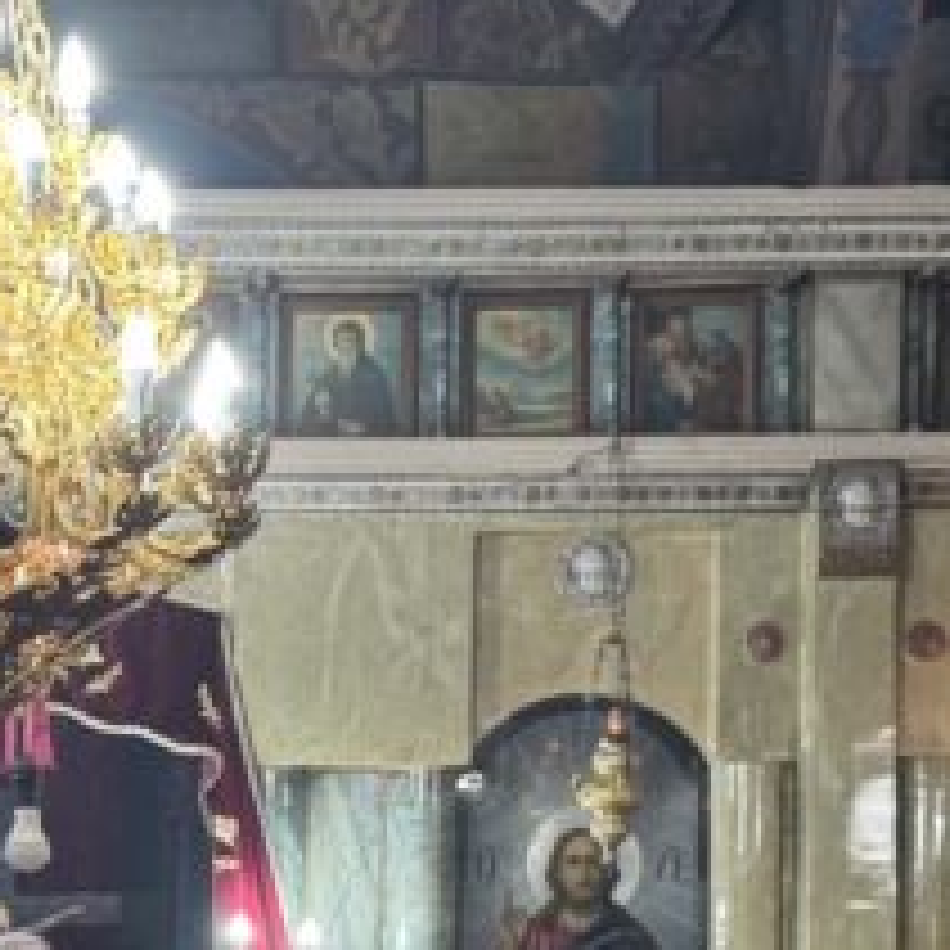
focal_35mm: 103
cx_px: 14
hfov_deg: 16.6
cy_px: 1027
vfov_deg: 16.4
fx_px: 3198
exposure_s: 1/50
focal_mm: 6.76
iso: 250
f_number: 1.78
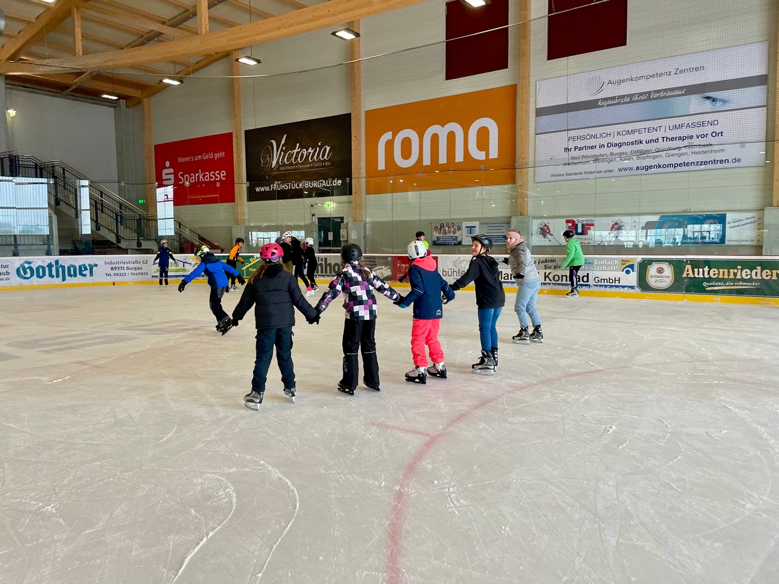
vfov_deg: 53.1
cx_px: 390
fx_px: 585
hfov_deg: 67.3
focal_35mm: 26
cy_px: 292
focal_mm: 4.2
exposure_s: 1/111
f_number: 1.6
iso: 100
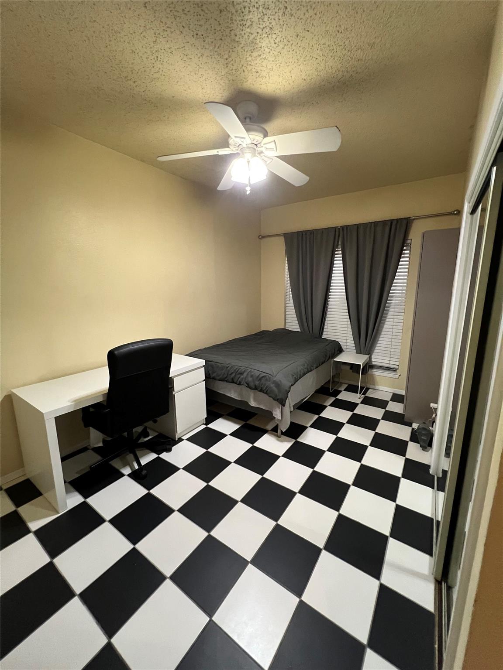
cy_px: 335
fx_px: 252
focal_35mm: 13
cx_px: 252
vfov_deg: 106.2
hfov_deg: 89.9
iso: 500
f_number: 1.8
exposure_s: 1/60
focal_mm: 1.57
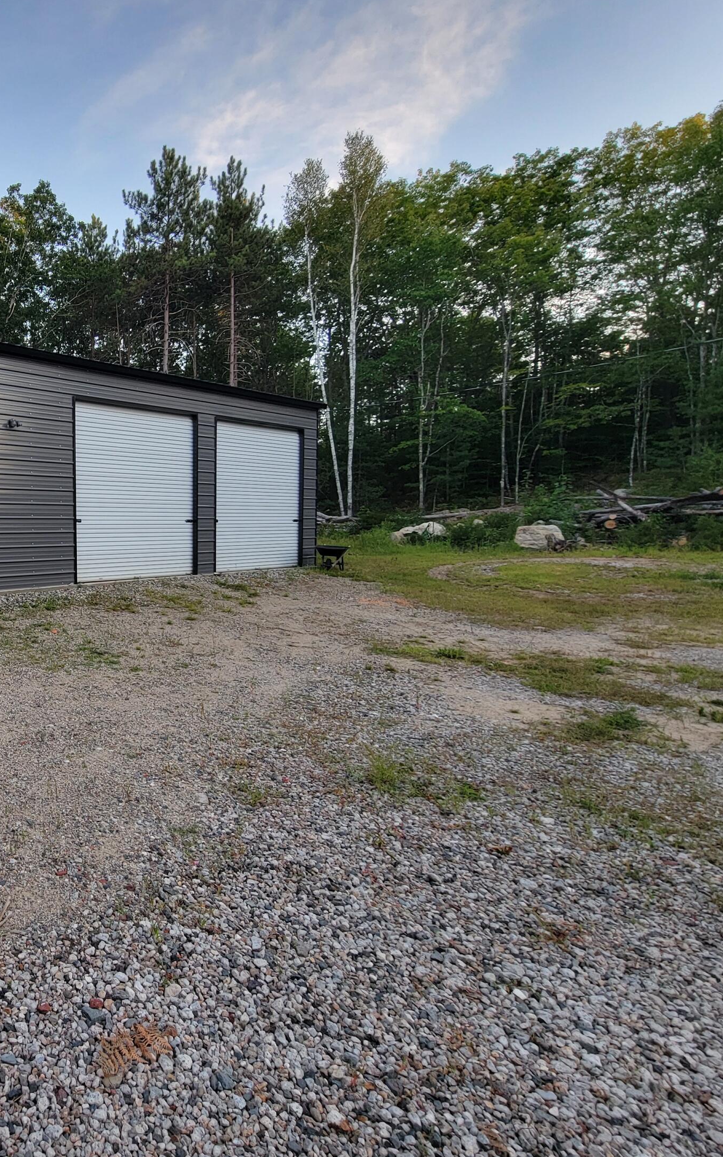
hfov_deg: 52.4
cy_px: 578
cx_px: 37
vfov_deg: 88.0
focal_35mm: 19
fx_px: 599
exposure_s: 1/60
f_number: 2.2
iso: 64
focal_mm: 2.2
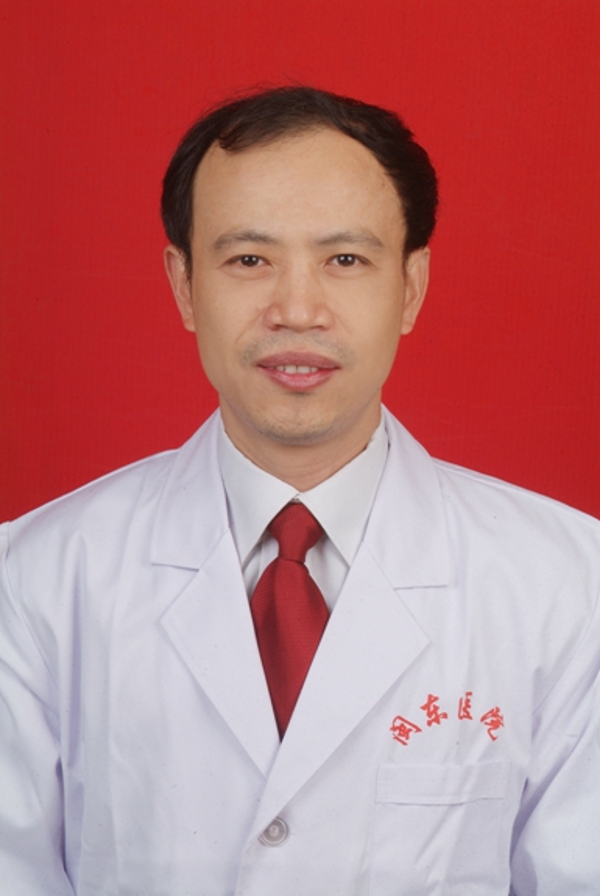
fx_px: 2991
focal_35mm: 120
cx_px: 300
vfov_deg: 17.0
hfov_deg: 11.5
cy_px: 448
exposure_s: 1/90
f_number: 16
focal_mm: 80
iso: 100
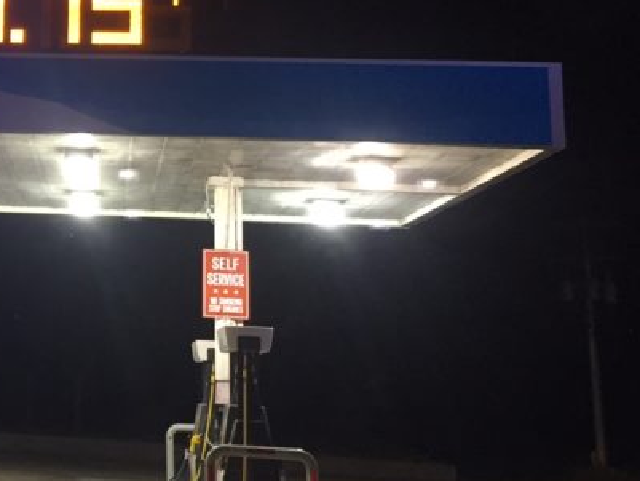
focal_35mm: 74
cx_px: -101
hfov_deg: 24.2
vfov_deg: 19.6
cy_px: 61
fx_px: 1369
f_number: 2.2
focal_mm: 4.15
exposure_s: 1/30
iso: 125
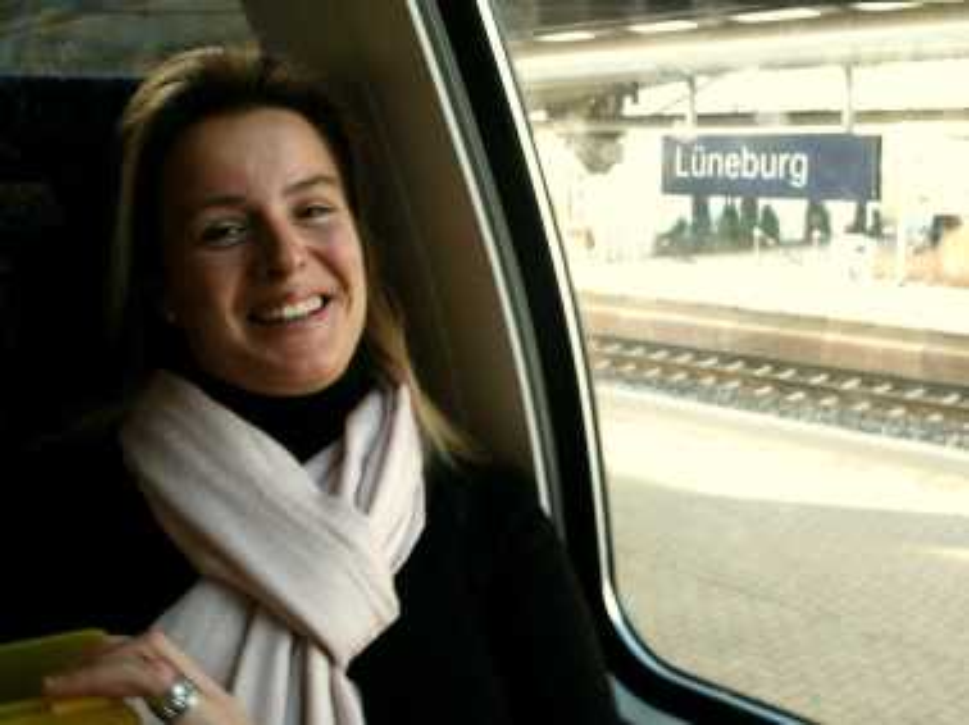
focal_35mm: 35
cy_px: 362
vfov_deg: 40.7
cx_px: 484
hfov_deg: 52.7
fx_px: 979
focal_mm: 7.19
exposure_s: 1/45
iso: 100
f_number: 3
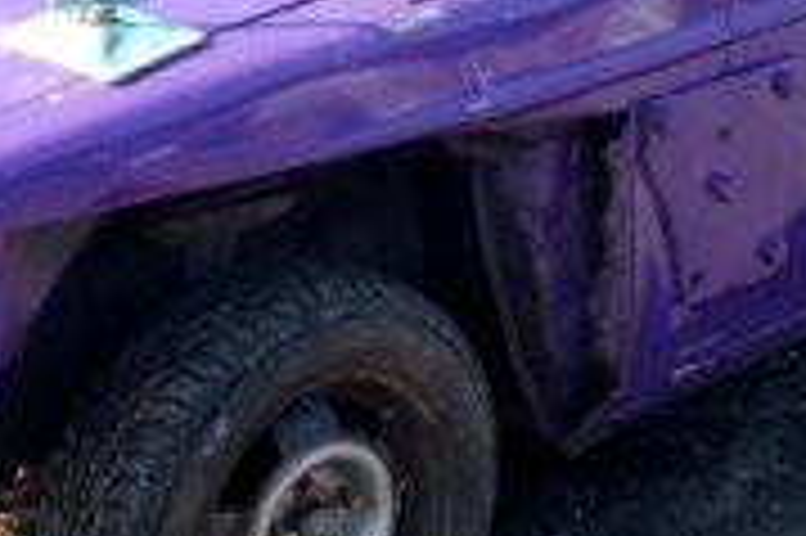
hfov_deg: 17.4
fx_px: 2639
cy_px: -59
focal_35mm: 118
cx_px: 351
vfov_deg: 11.4
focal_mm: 22
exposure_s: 1/640
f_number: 4
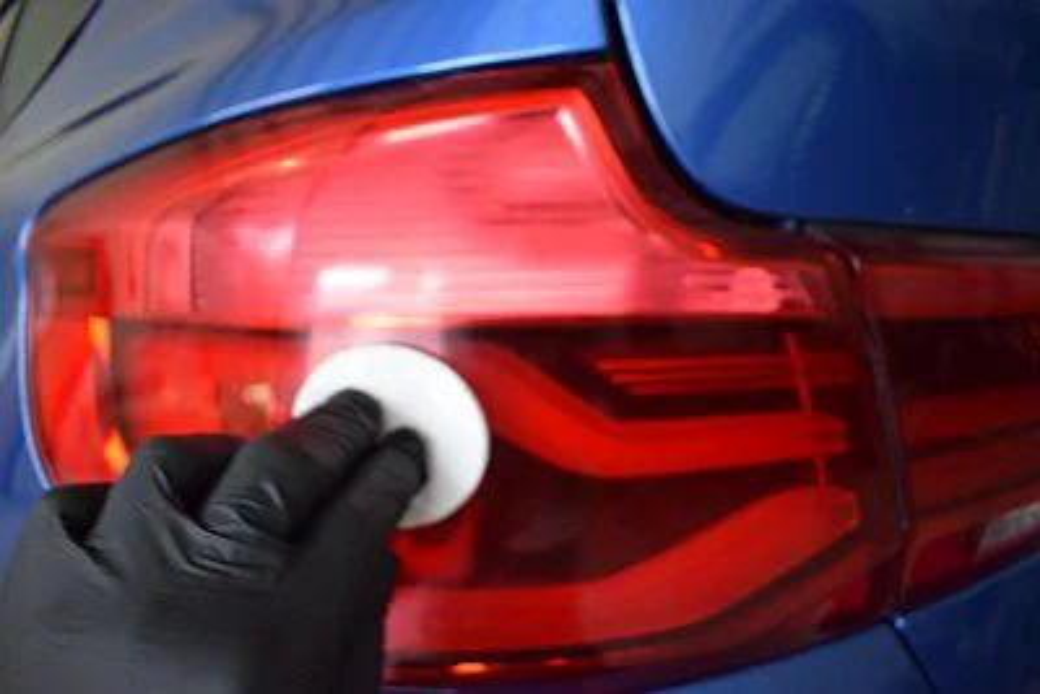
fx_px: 780
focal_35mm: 27
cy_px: 347
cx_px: 520
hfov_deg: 67.4
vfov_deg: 48.0
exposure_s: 1/125
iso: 1400
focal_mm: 18
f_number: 4
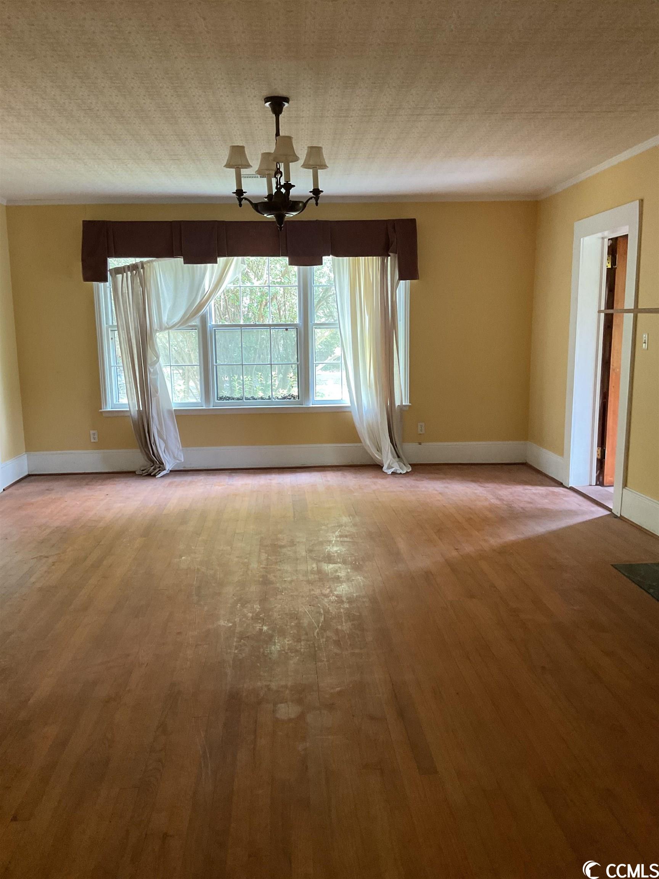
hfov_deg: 48.2
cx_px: 330
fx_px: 736
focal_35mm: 29
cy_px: 440
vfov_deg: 61.7
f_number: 1.8
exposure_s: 1/50
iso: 125
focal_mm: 3
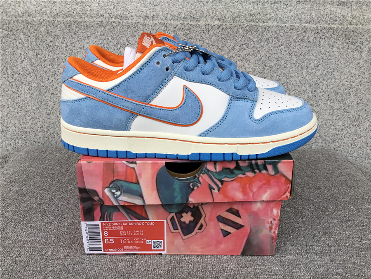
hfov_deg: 58.4
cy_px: 140
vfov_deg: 45.4
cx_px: 186
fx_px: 332
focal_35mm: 31
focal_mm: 3.3
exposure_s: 1/106
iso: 25
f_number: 2.4
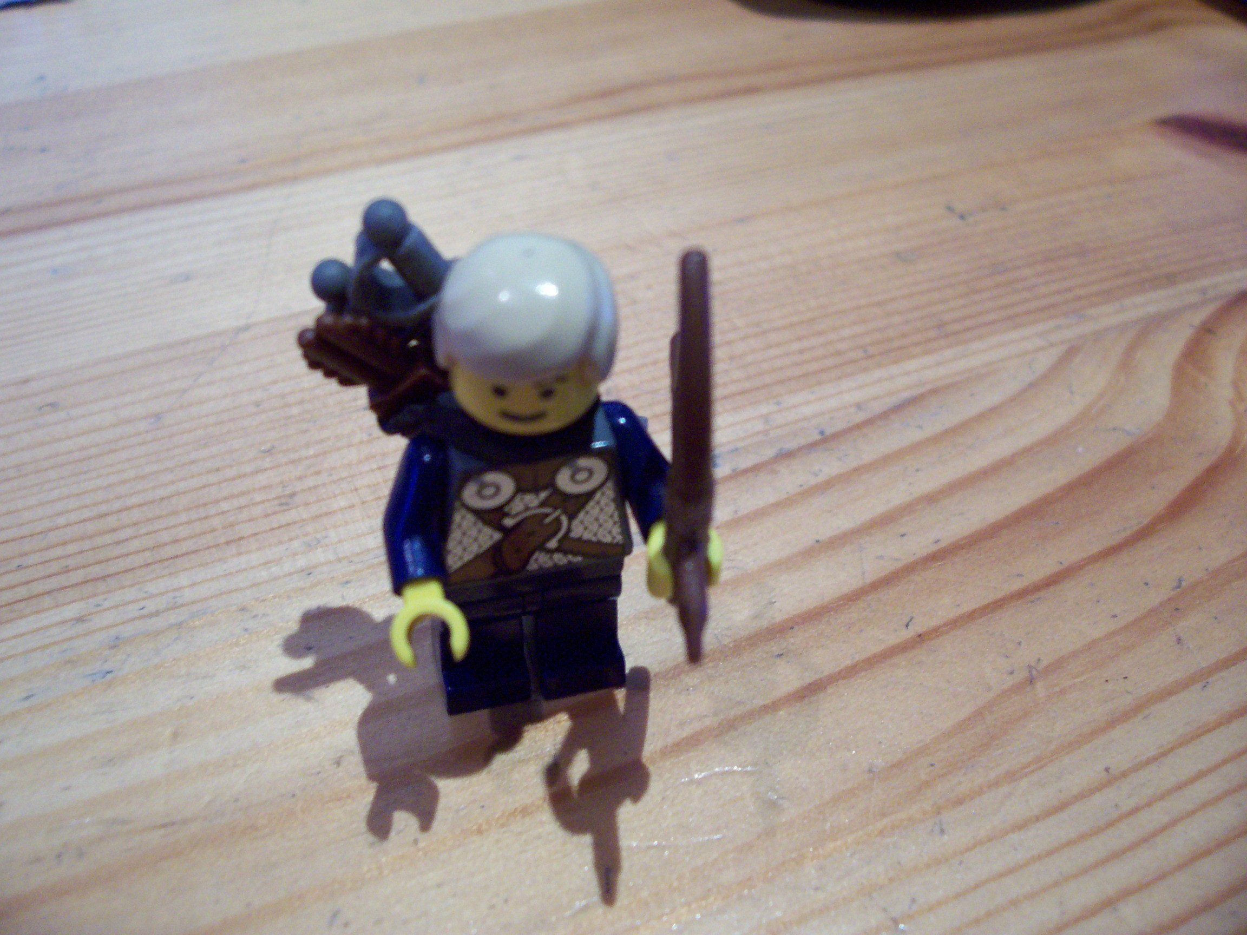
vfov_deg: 41.8
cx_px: 624
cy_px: 468
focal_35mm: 34
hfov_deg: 54.0
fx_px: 1225
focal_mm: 5.6
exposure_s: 1/18.9
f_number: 2.7
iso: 160
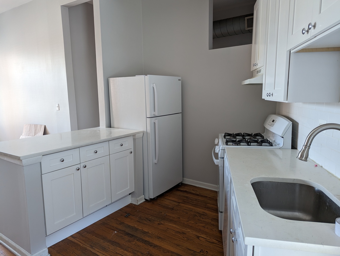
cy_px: 128
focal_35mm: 24
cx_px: 170
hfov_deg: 71.5
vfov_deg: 56.9
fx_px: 236
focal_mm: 6.81
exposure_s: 1/23.8
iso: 117
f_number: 1.85
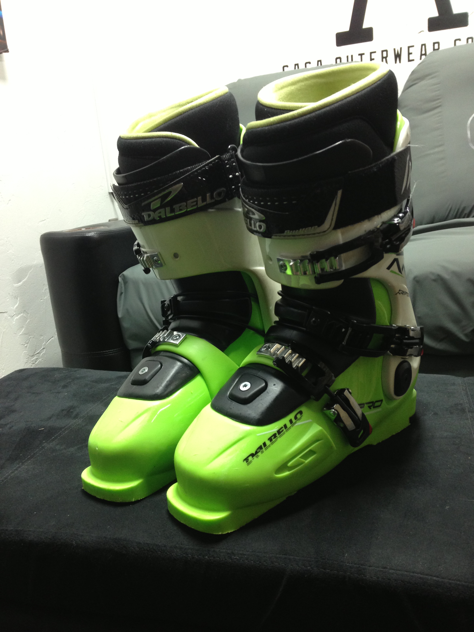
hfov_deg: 42.9
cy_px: 316
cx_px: 237
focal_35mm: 33
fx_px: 602
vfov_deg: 55.4
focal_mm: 4.13
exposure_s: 1/20
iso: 125
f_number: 2.4
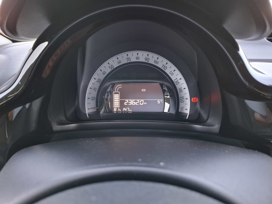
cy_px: 100
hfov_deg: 71.6
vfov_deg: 56.8
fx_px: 189
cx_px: 135
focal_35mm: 24
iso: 160
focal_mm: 5.54
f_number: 1.8
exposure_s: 1/50
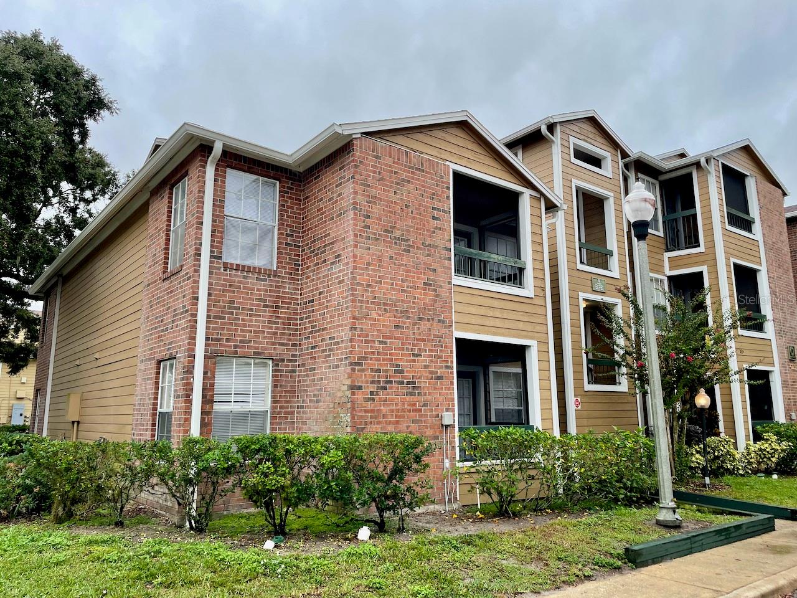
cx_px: 398
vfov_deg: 53.1
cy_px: 299
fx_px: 599
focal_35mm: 26
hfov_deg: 67.3
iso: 32
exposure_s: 1/332
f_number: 1.6
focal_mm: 4.2
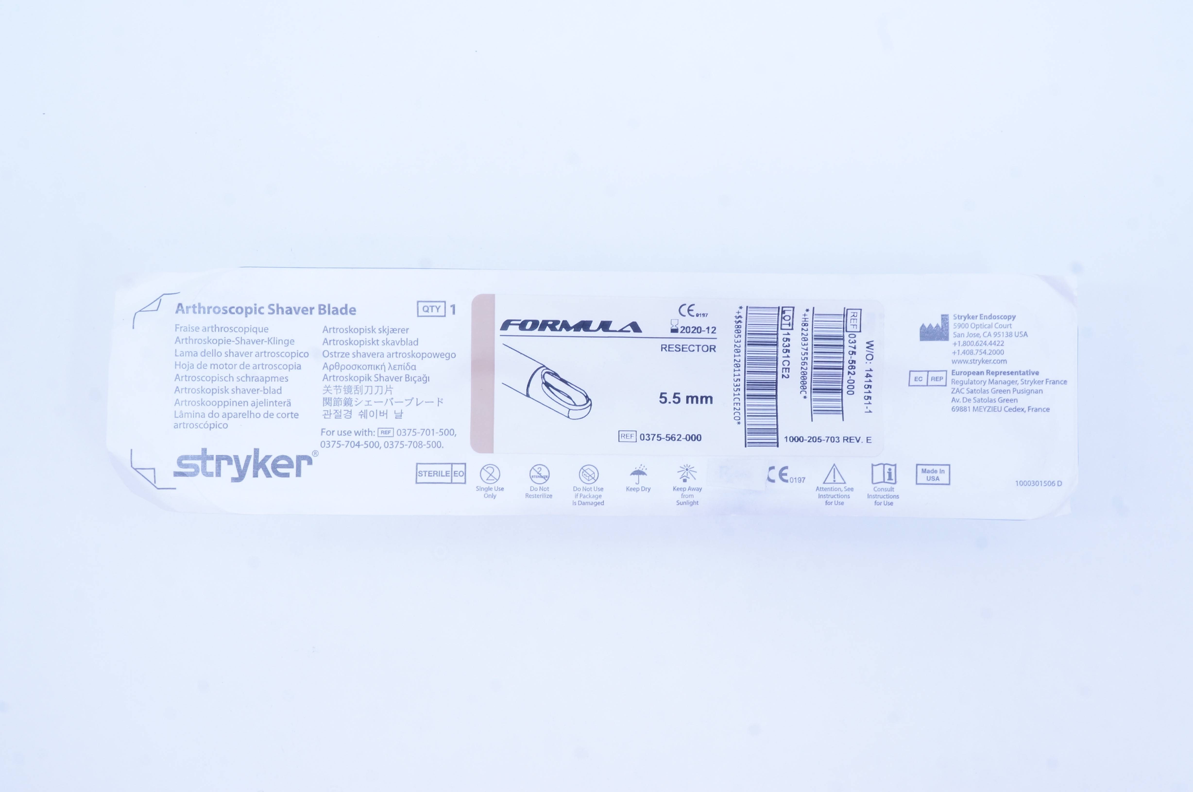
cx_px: 596
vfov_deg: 38.3
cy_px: 396
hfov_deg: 55.2
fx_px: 1142
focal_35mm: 34
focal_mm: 23
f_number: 16
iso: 400
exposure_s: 1/10
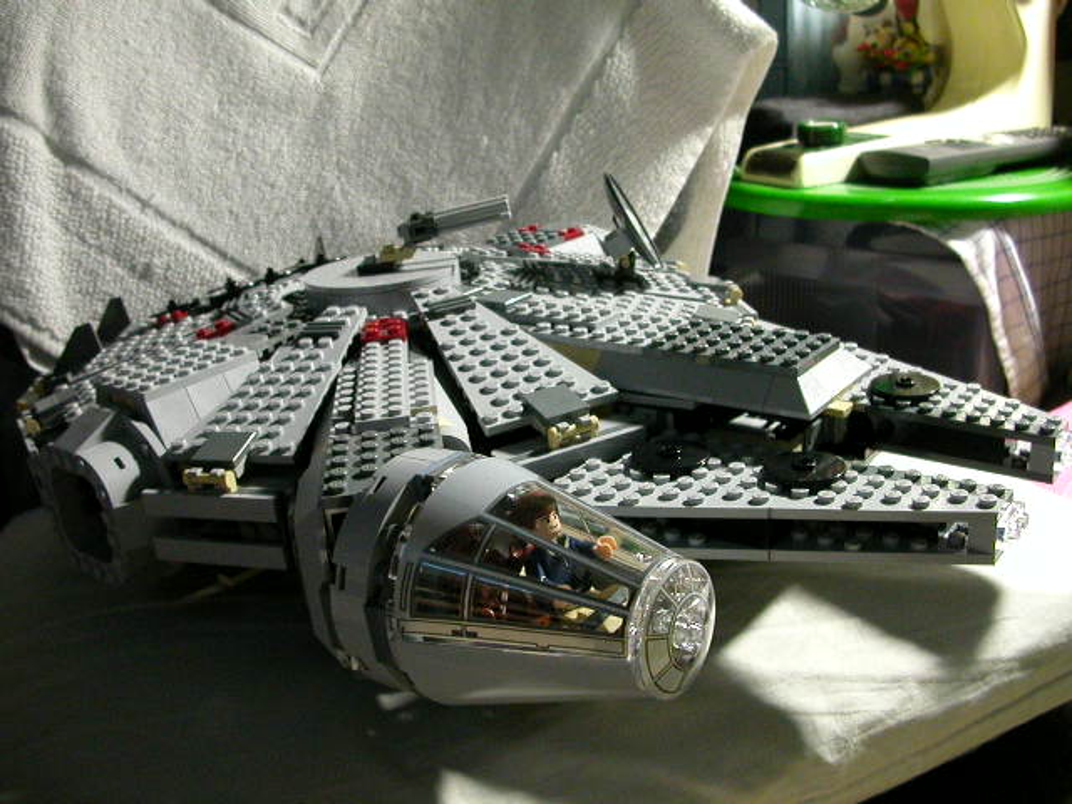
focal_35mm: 37
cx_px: 536
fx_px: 1146
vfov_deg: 38.7
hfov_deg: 50.1
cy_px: 402
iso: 400
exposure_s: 1/13.4
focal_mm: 5.6
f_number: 2.7
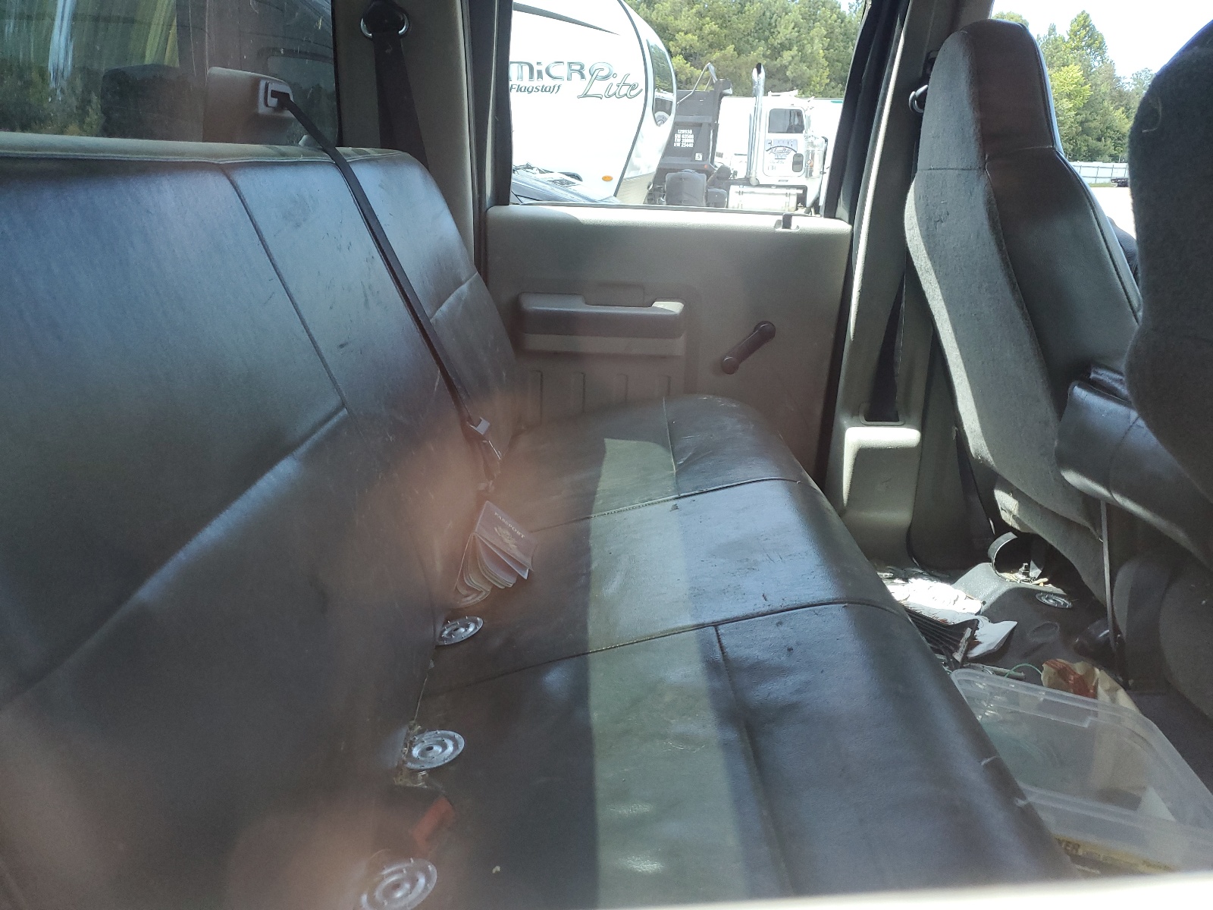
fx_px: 911
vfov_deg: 53.1
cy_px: 455
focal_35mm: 26
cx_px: 606
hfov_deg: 67.3
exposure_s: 1/60.2
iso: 121
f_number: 1.5
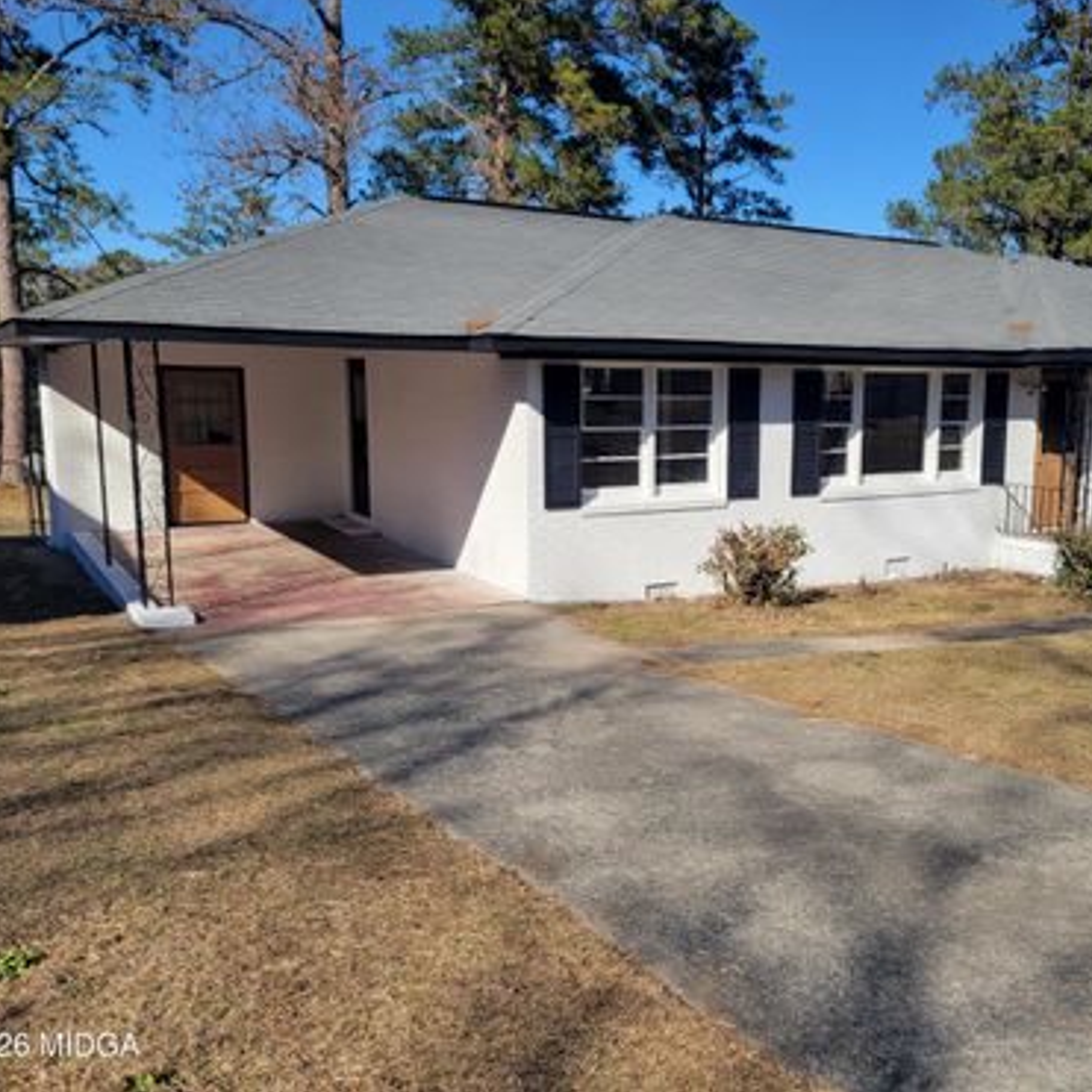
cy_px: 543
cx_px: 671
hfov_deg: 52.1
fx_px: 1106
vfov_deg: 52.5
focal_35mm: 31
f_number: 1.8
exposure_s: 1/2265
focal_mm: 5.4
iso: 40
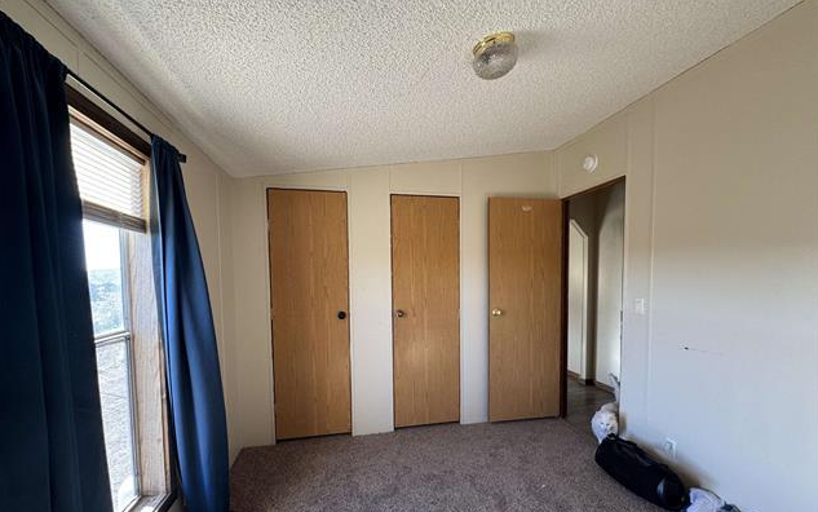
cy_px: 299
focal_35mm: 15
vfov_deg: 74.3
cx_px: 410
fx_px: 334
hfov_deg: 101.4
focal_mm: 2.22
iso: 125
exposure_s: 1/99
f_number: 2.2
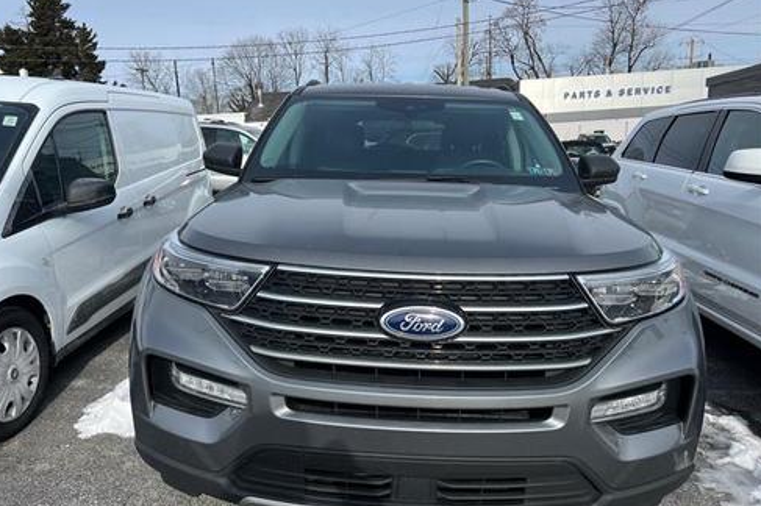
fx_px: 591
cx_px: 373
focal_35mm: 28
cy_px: 276
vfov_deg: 46.3
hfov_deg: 65.5
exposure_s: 1/2994
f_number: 1.5
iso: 50
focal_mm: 5.7
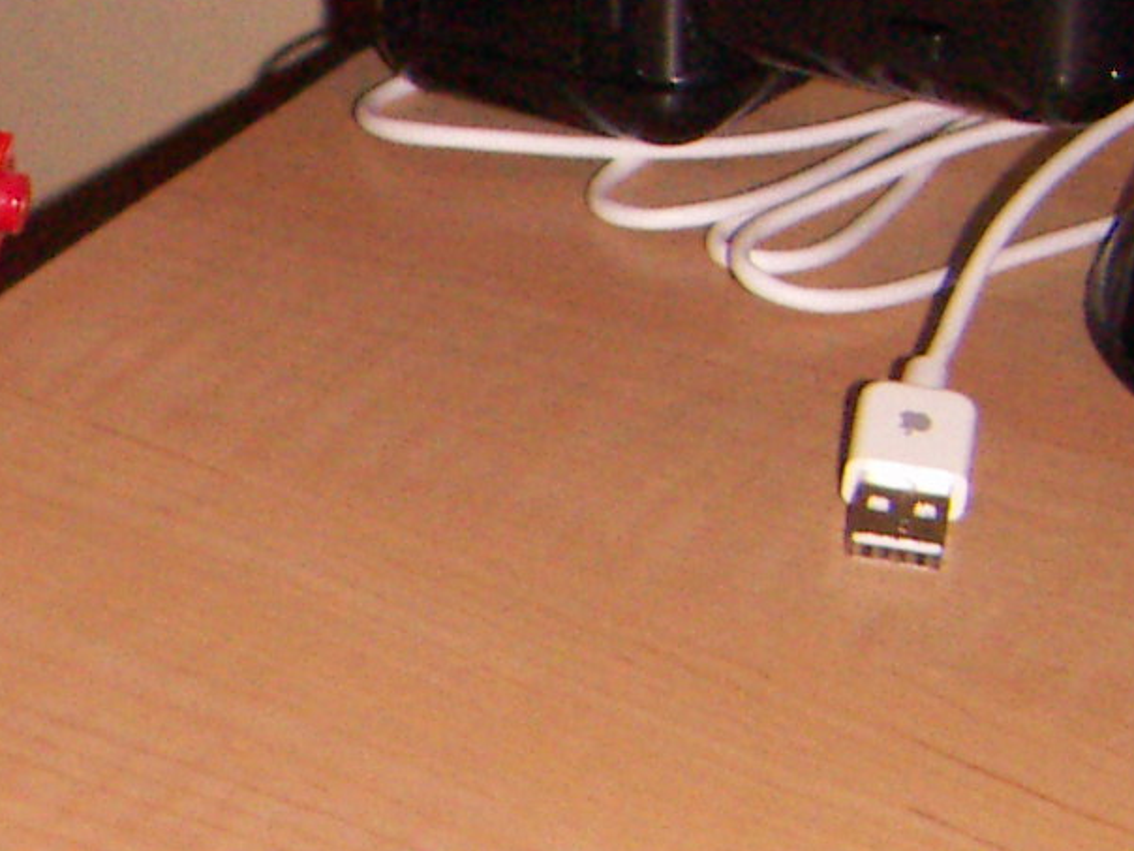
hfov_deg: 15.1
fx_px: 3997
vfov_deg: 11.8
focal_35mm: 122
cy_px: 1114
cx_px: -524
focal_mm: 4.7
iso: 200
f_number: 6.7
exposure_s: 1/50
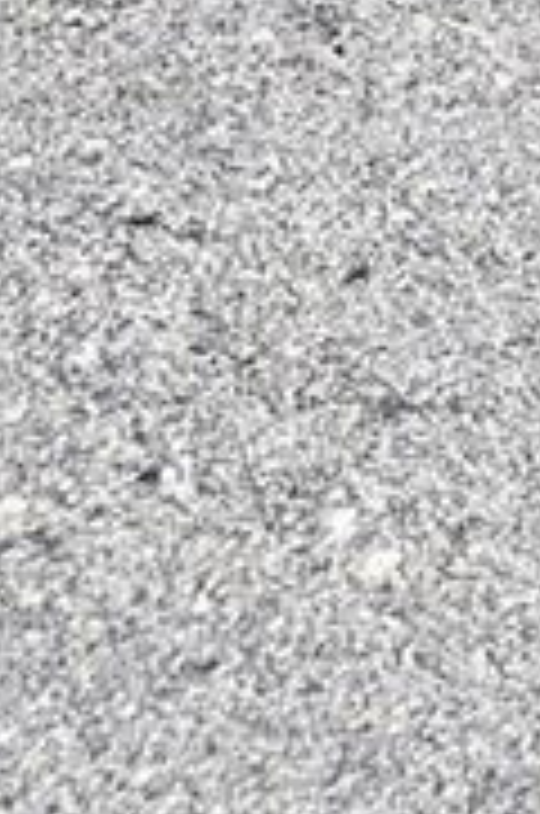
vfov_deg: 10.3
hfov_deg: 7.4
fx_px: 3591
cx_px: 1714
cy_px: -1444
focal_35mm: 159
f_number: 1.8
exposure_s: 1/2000
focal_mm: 6.4
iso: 12
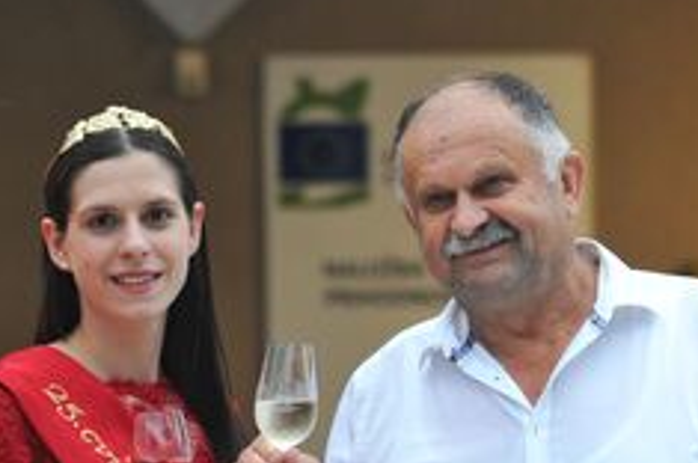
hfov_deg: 10.2
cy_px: 411
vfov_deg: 6.8
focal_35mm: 201
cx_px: 122
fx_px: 3892
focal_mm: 105
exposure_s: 1/60
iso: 1600
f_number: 4
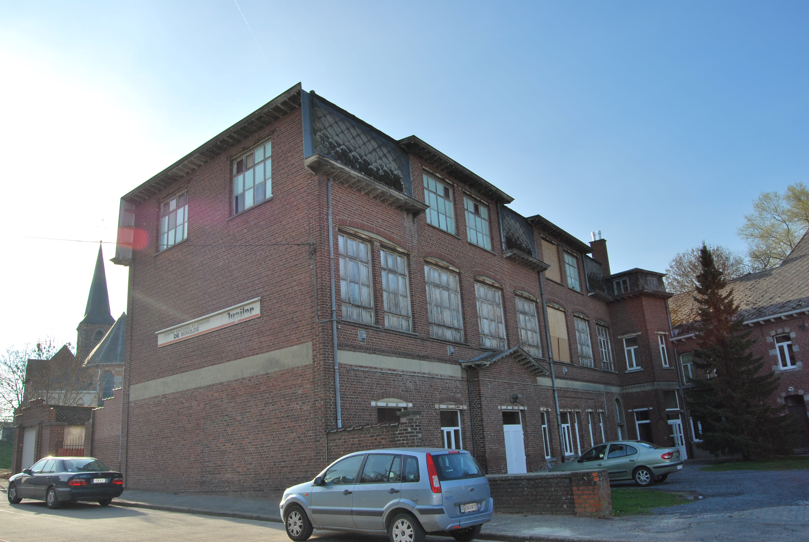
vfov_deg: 48.0
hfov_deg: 67.3
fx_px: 607
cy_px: 271
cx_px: 404
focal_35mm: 27
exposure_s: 1/200
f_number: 9
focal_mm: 18
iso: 100
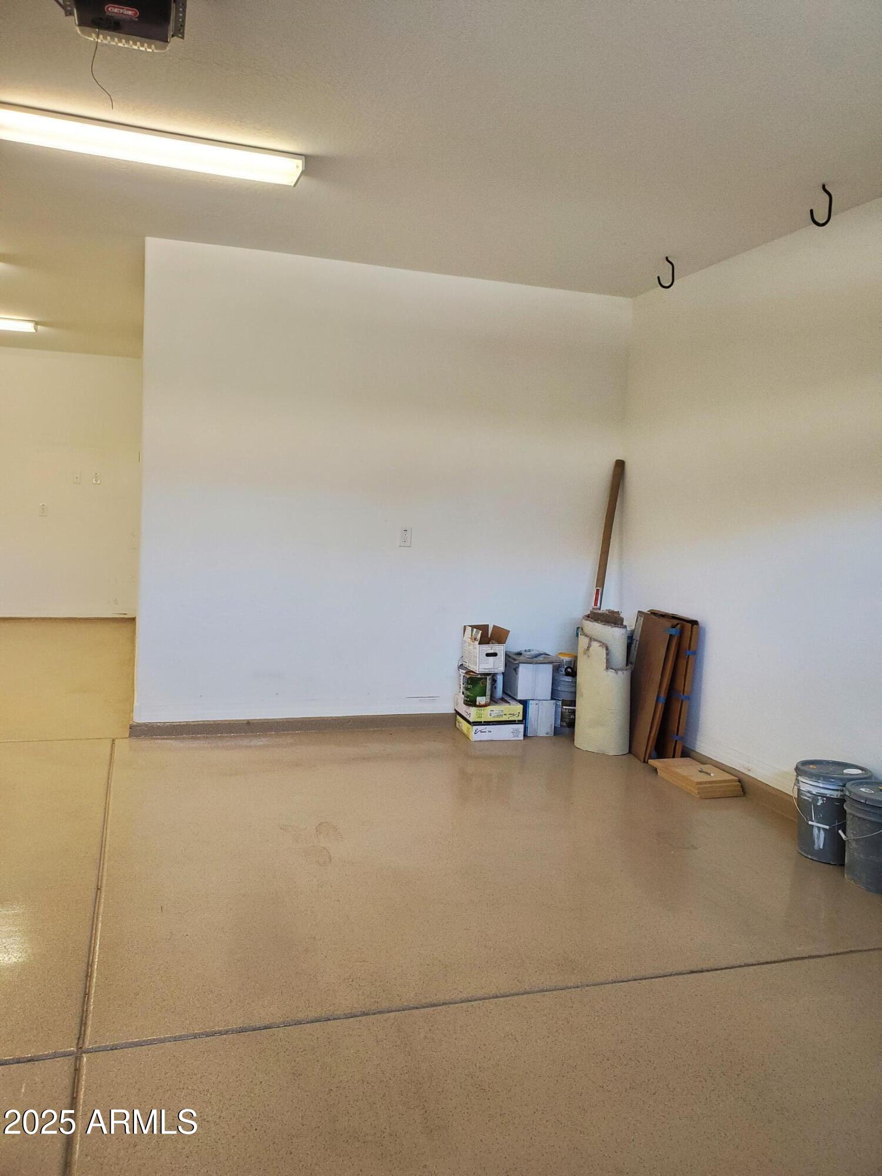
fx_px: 883
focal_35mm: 26
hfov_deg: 53.1
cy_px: 588
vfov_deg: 67.3
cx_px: 441
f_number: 2.4
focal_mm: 4.3
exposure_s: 1/60
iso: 250
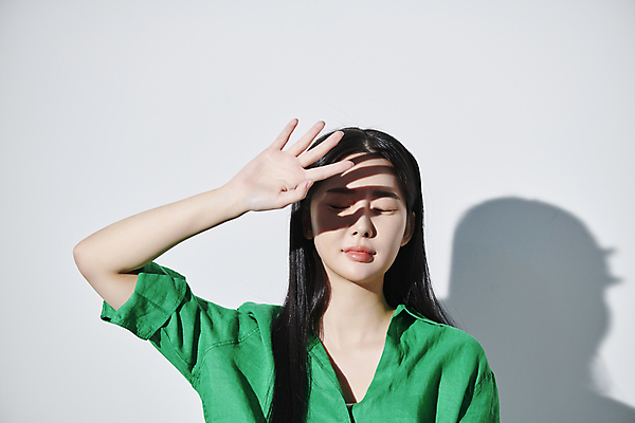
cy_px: 212
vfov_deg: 13.0
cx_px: 318
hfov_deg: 19.5
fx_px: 1852
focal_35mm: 105
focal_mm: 105
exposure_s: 1/100
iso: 400
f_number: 5.6
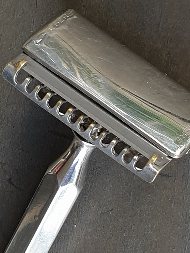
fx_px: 190
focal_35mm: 26
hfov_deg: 53.0
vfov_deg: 67.3
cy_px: 126
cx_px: 95
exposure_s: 1/100
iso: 80
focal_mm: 4.3
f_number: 2.4
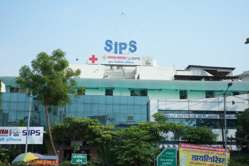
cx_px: 124
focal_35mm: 47
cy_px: 83
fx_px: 325
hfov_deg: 41.9
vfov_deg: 28.6
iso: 800
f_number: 16
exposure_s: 1/320
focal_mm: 47
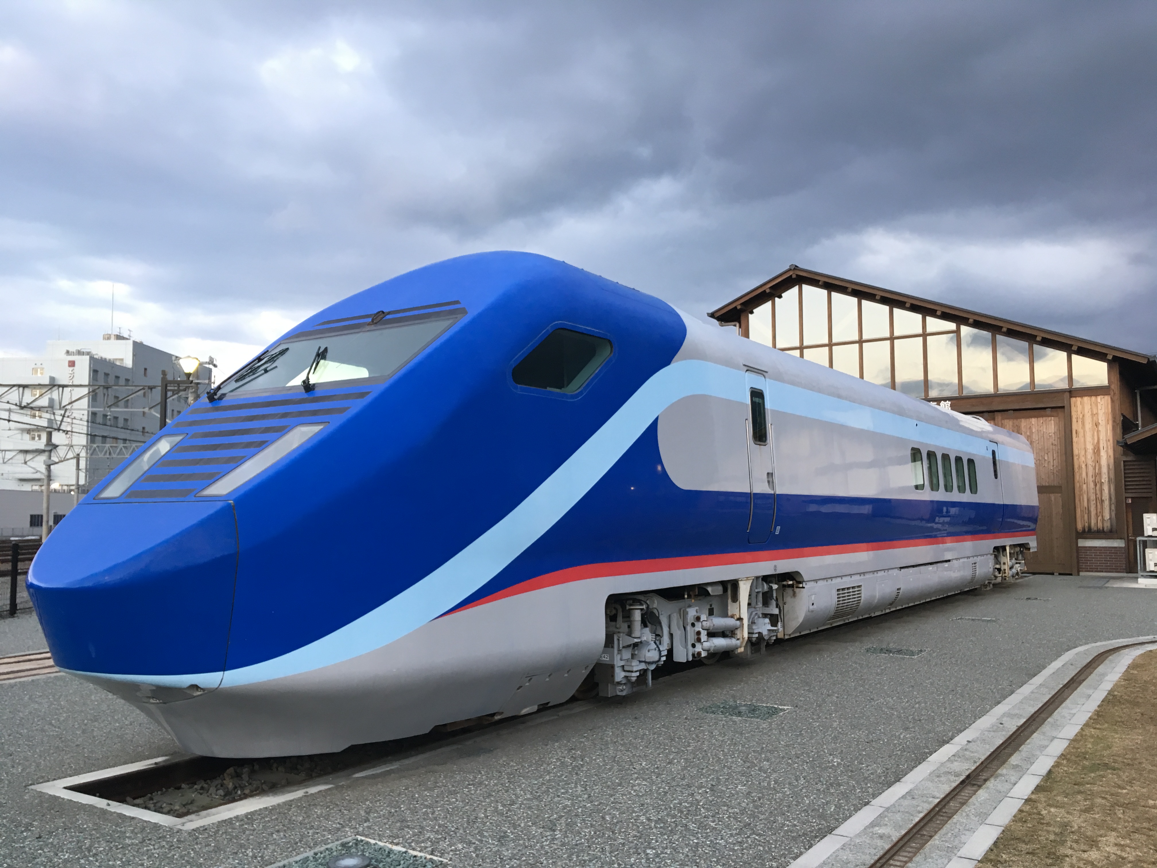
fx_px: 969
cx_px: 578
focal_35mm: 29
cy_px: 434
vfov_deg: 48.2
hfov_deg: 61.7
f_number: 2.2
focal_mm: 4.15
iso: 64
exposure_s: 1/30
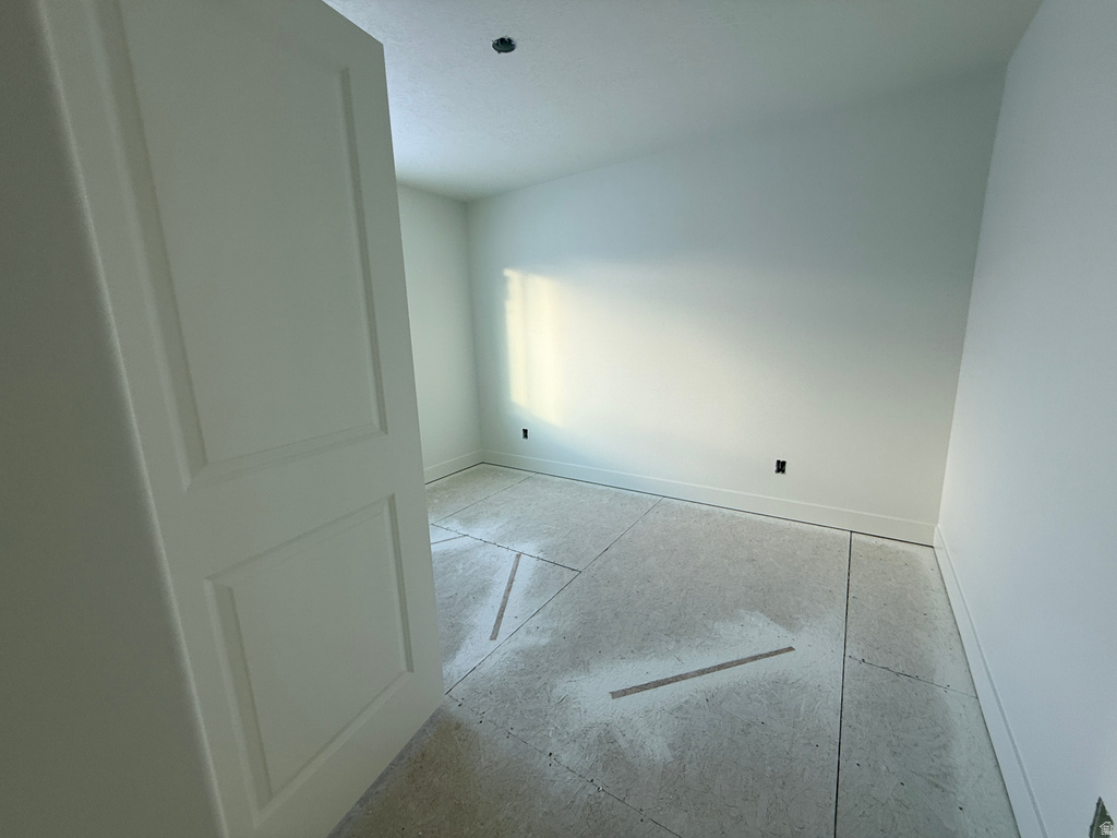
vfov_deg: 85.7
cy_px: 419
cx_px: 558
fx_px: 452
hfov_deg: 102.1
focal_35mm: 14
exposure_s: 1/99
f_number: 2.2
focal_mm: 2.22
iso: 64
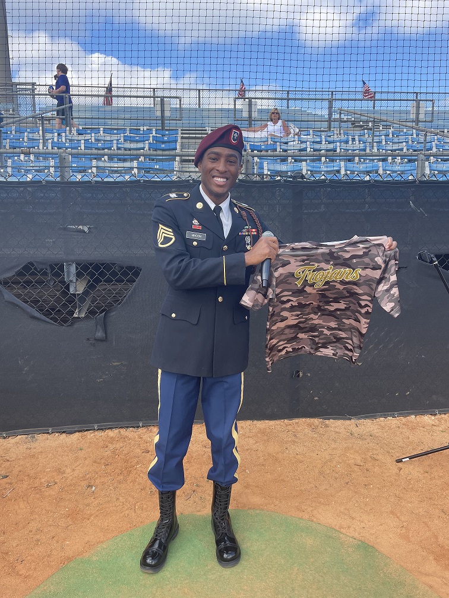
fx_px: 450
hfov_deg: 53.1
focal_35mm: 26
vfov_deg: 67.3
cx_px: 224
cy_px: 299
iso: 32
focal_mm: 4.2
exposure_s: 1/855
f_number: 1.6
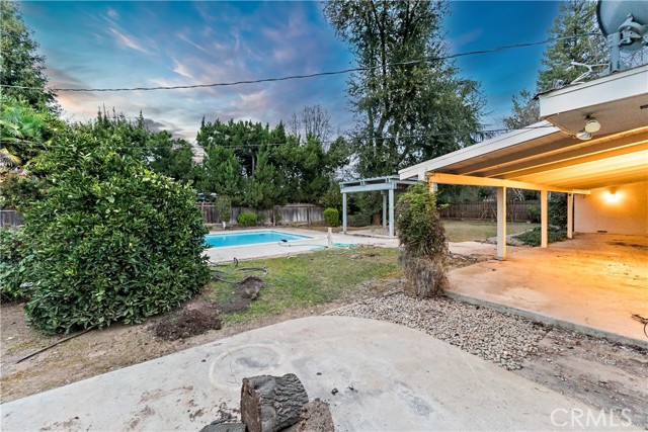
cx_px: 324
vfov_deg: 81.2
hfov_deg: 104.2
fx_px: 252
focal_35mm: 14
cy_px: 216
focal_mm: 14
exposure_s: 1/160
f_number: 2.8
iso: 4000
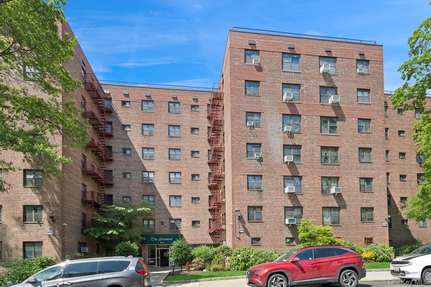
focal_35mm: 22
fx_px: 263
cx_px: 216
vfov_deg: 57.2
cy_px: 144
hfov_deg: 78.6
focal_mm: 22
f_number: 14
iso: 640
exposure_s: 1/200
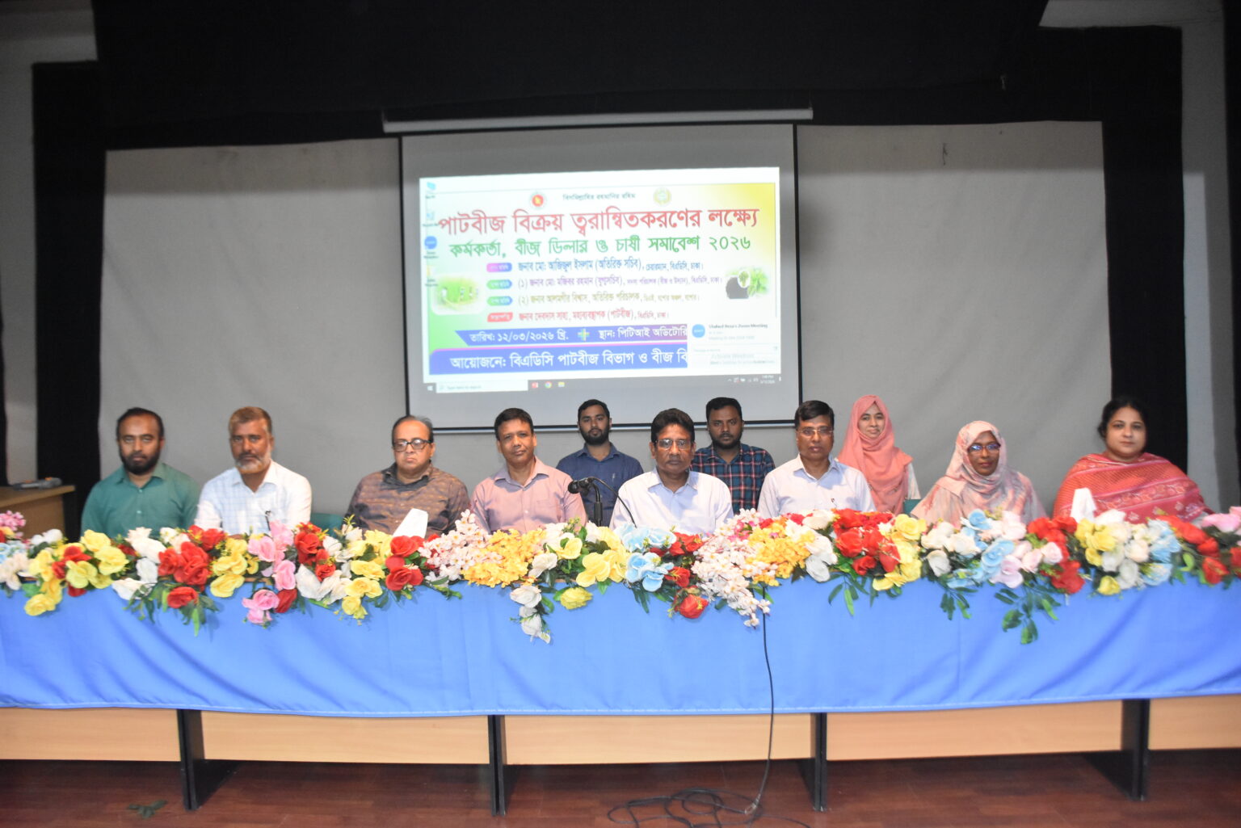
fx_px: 931
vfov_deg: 48.0
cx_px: 620
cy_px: 414
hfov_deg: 67.4
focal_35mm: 27
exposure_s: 1/160
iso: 2500
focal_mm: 18
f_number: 3.5
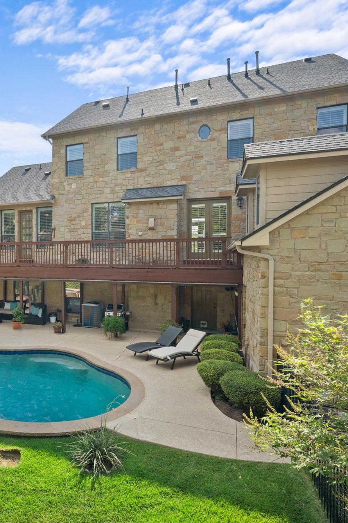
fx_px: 345
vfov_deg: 74.3
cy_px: 260
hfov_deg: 48.7
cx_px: 45
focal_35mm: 24
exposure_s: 1/60
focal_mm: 15.5
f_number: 8
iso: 250
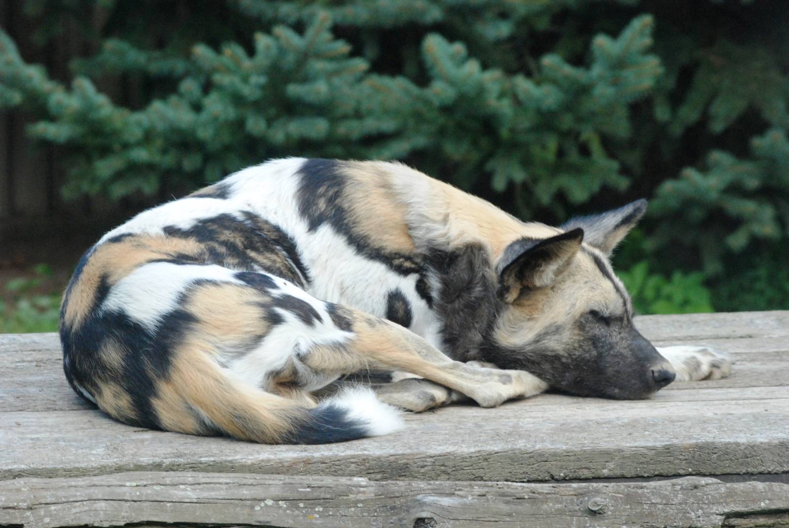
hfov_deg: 9.1
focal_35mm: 225
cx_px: 394
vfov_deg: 6.1
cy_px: 264
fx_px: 4937
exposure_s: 1/160
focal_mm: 150
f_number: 11
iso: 1000
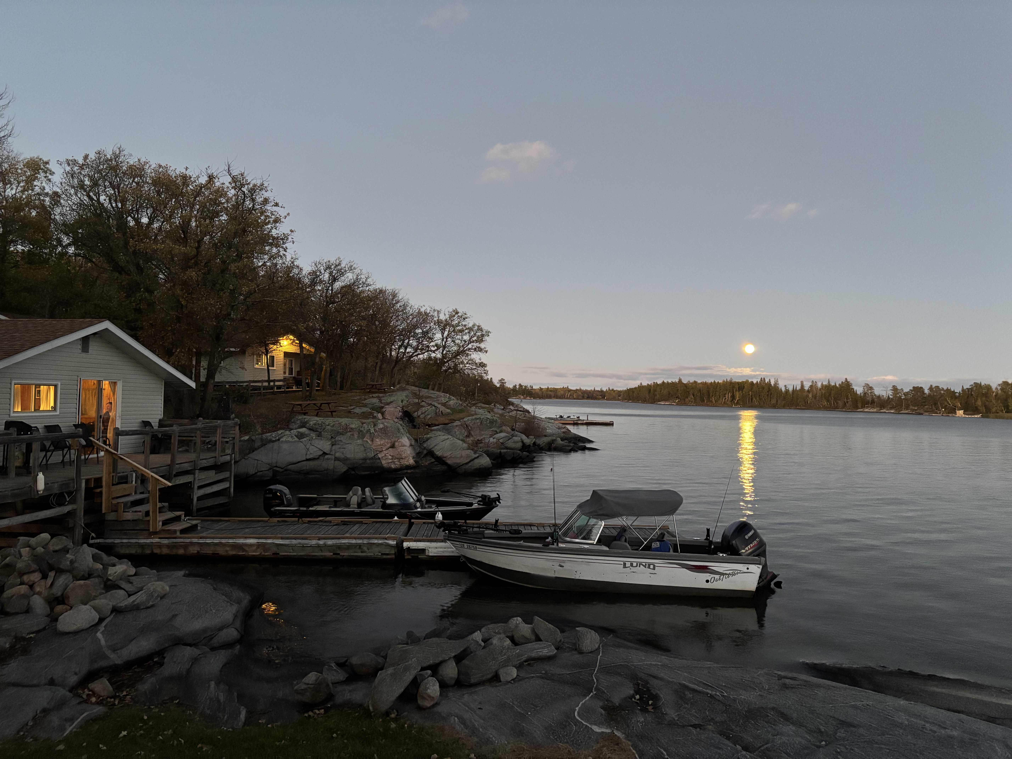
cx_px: 506
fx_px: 760
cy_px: 380
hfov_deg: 67.3
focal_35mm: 26
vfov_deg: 53.1
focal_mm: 5.96
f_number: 1.6
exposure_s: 1/30
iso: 800
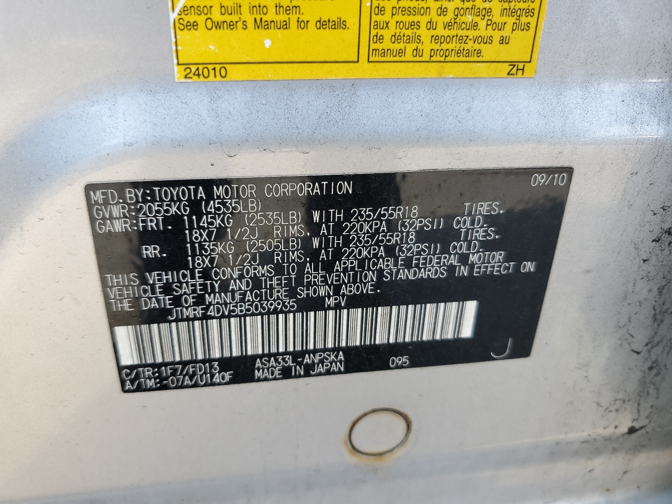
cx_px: 336
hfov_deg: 67.3
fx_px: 505
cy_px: 252
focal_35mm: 26
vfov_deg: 53.1
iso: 50
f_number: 1.5
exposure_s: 1/238
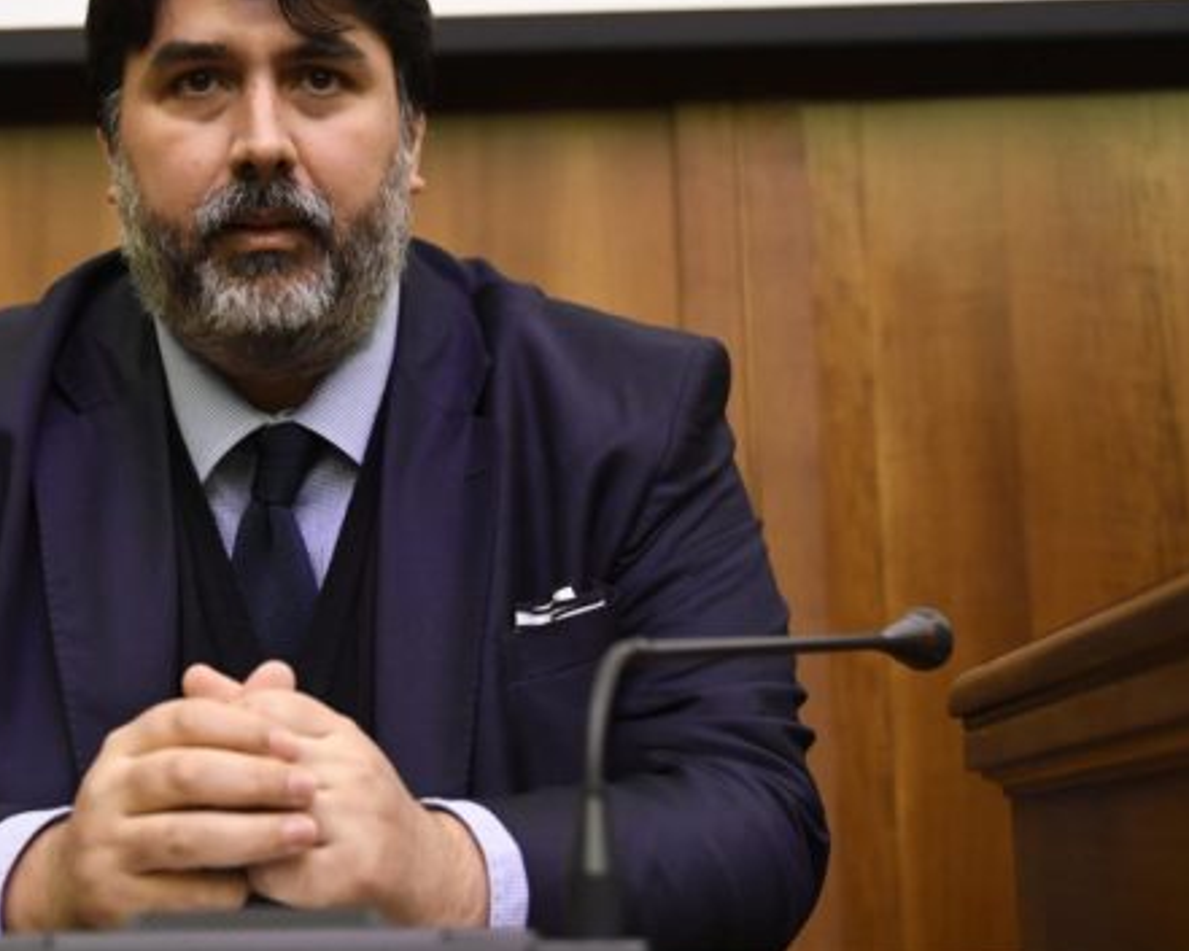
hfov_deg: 23.6
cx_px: 302
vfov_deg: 19.2
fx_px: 2816
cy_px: 358
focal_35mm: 80
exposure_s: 1/320
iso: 3200
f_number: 2.8
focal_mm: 36
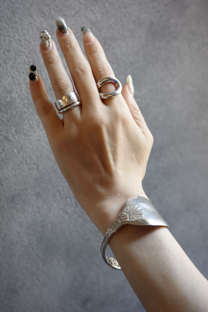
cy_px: 156
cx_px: 104
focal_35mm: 40
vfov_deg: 48.5
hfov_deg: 33.4
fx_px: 347
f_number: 2.8
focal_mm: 26
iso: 200
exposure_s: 1/50
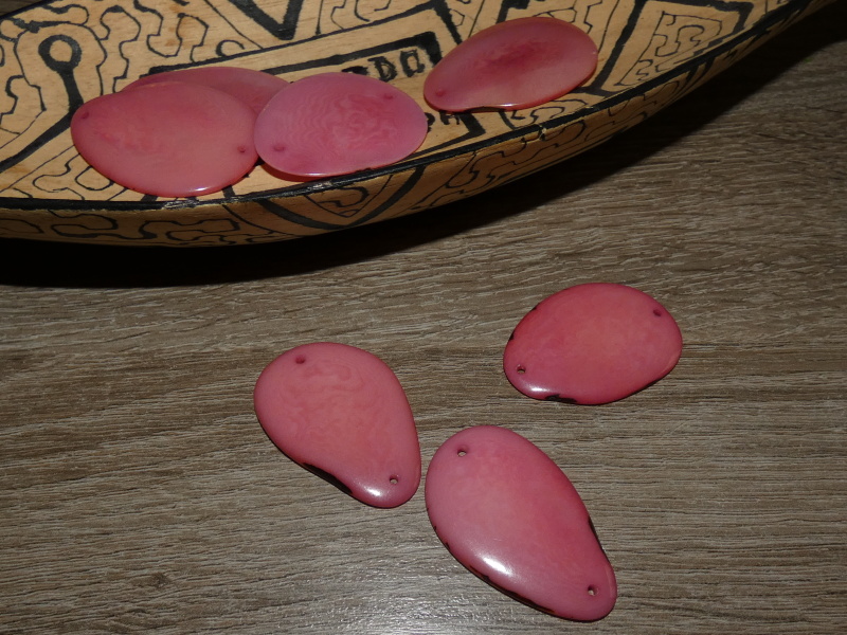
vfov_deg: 66.0
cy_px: 318
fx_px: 489
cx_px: 424
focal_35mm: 20
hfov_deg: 81.7
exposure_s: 1/125
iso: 100
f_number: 2.8
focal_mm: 3.6
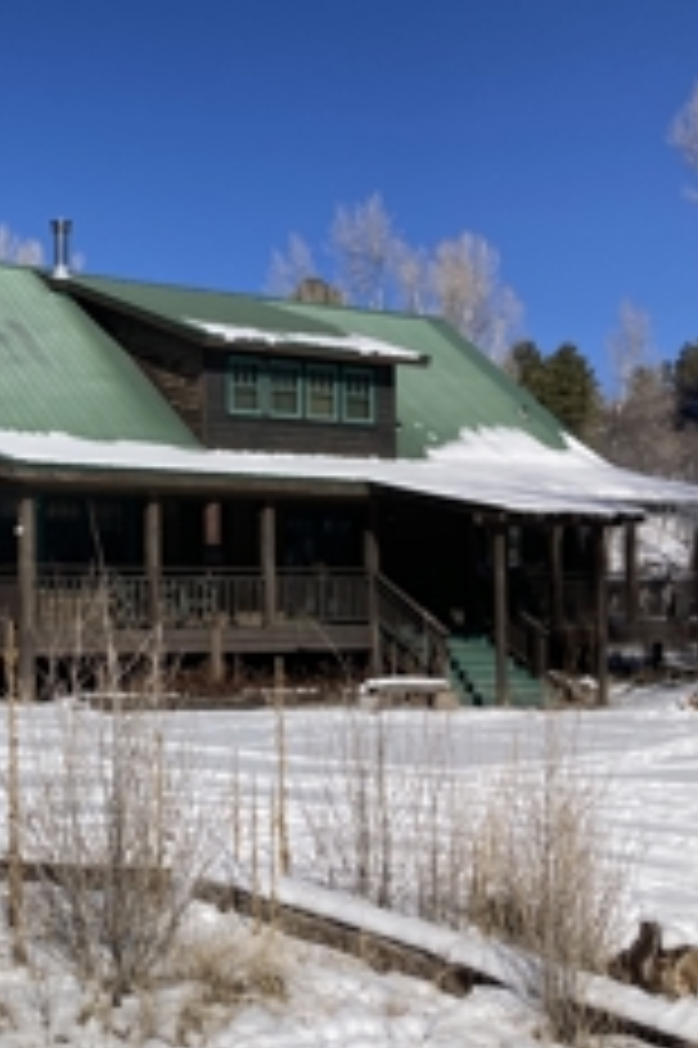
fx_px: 1456
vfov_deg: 39.6
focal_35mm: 50
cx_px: 81
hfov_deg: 26.1
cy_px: 535
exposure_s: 1/5405
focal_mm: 3.99
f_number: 1.8
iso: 25
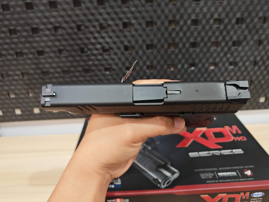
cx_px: 134
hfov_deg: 71.6
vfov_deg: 56.8
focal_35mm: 24
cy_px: 101
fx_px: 187
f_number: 2
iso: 500
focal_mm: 6.83
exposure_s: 1/67
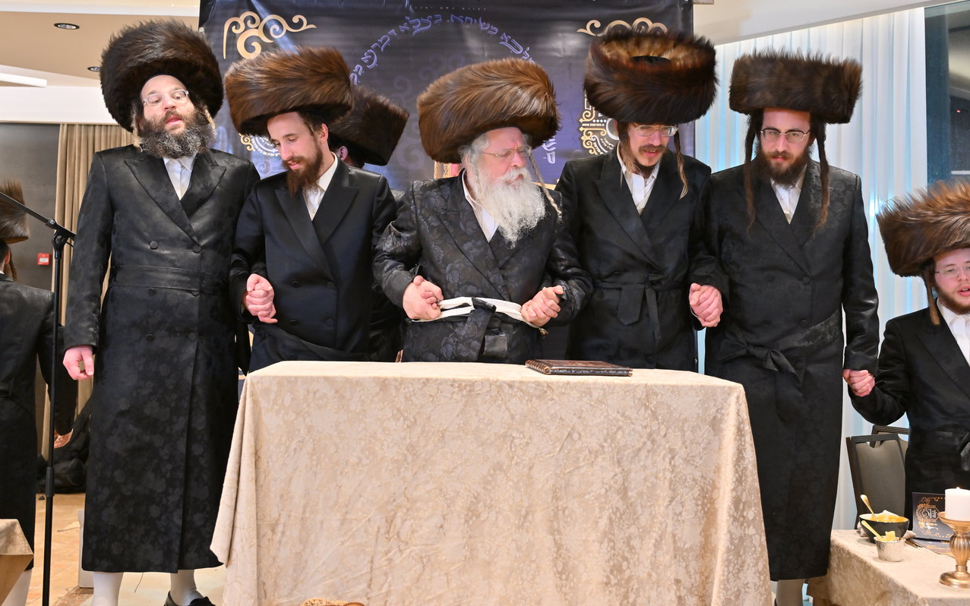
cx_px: 506
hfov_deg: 50.9
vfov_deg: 33.1
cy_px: 256
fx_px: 1019
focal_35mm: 39
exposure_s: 1/250
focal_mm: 34.5
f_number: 4
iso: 640
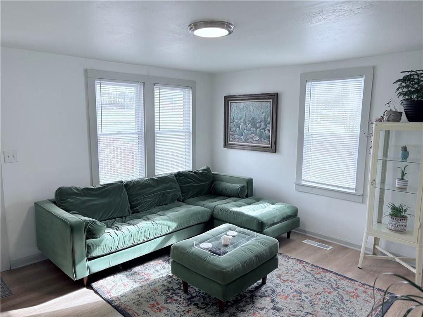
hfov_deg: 67.3
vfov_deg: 53.1
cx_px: 212
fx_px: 318
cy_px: 158
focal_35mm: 26
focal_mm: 5.96
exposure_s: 1/164
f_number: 1.6
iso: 50
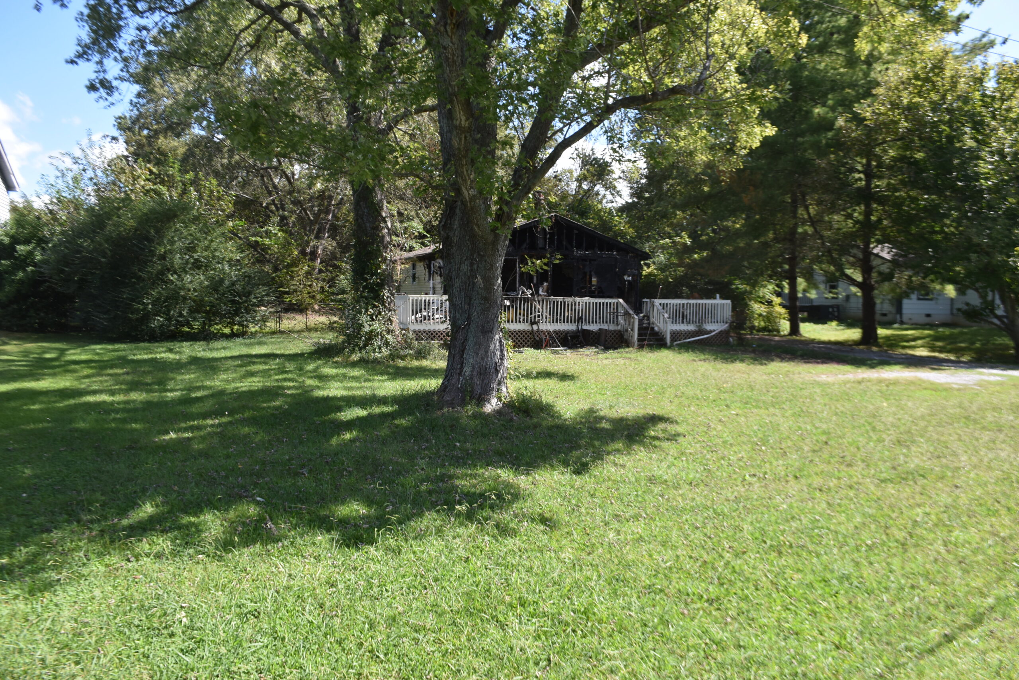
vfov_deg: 48.0
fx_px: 764
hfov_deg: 67.4
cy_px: 340
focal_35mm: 27
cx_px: 510
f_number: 5.6
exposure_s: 1/250
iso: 200
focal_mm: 18
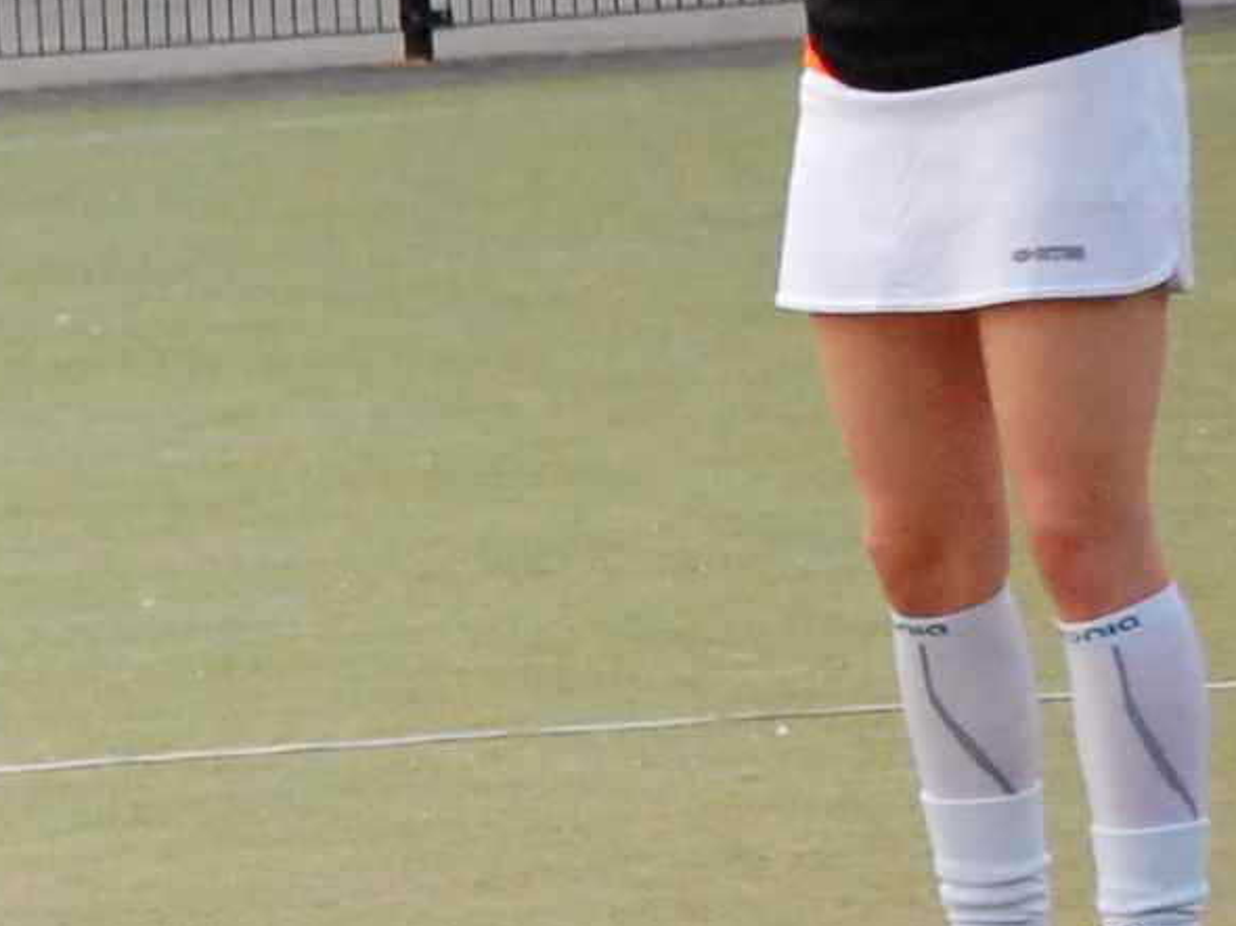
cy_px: 67
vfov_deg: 7.7
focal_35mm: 191
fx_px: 6817
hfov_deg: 10.4
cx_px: 661
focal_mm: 66
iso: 1600
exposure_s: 1/640
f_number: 5
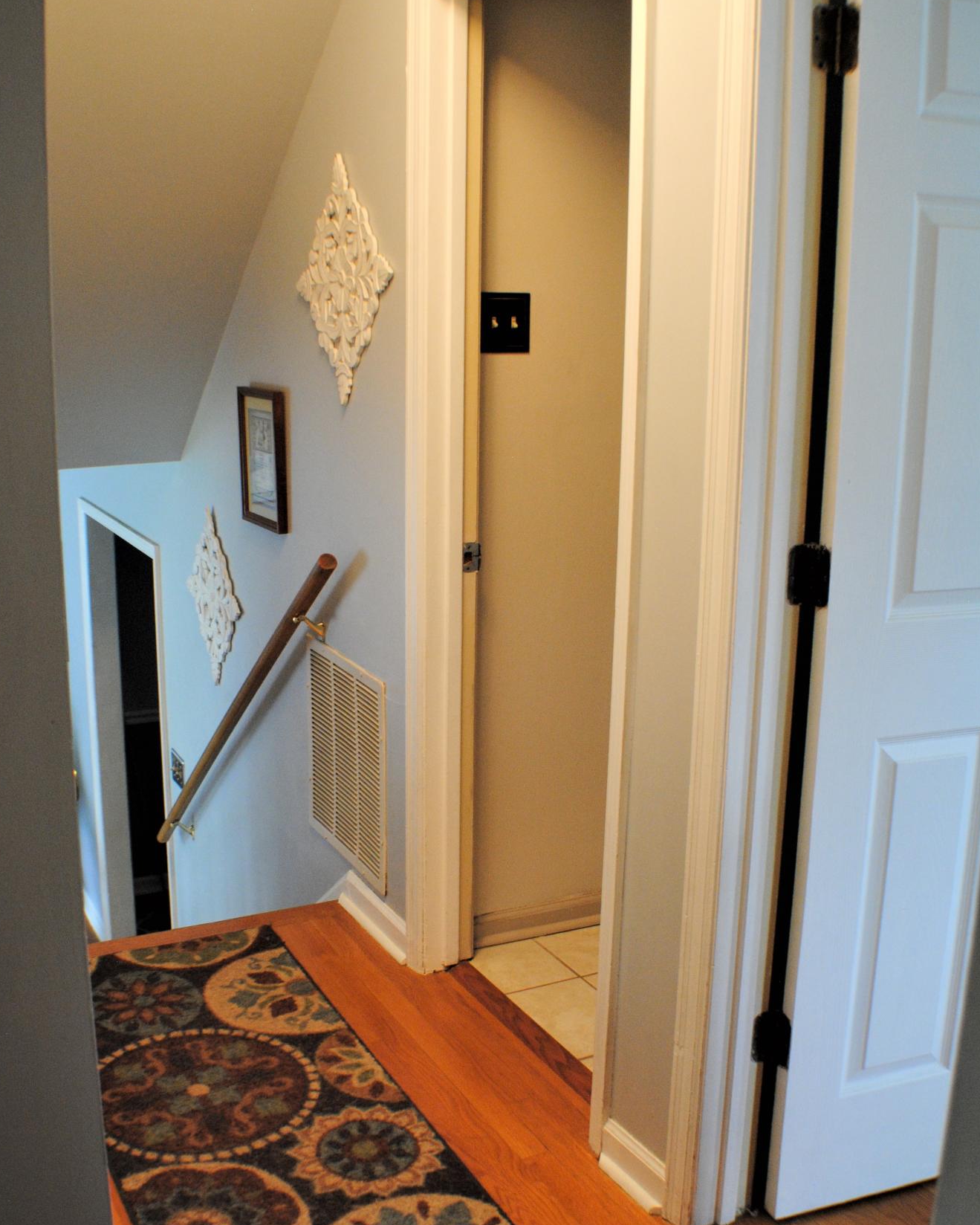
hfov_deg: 30.5
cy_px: 640
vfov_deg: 37.6
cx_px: 486
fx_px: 1797
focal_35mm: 50
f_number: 4.5
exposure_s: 1/30
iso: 640
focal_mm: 29
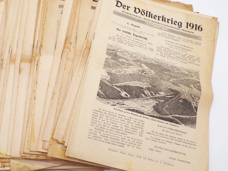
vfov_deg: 41.8
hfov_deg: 53.2
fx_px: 224
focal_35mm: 34
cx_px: 82
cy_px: 86
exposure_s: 1/56
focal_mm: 4.3
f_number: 4.4
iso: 80
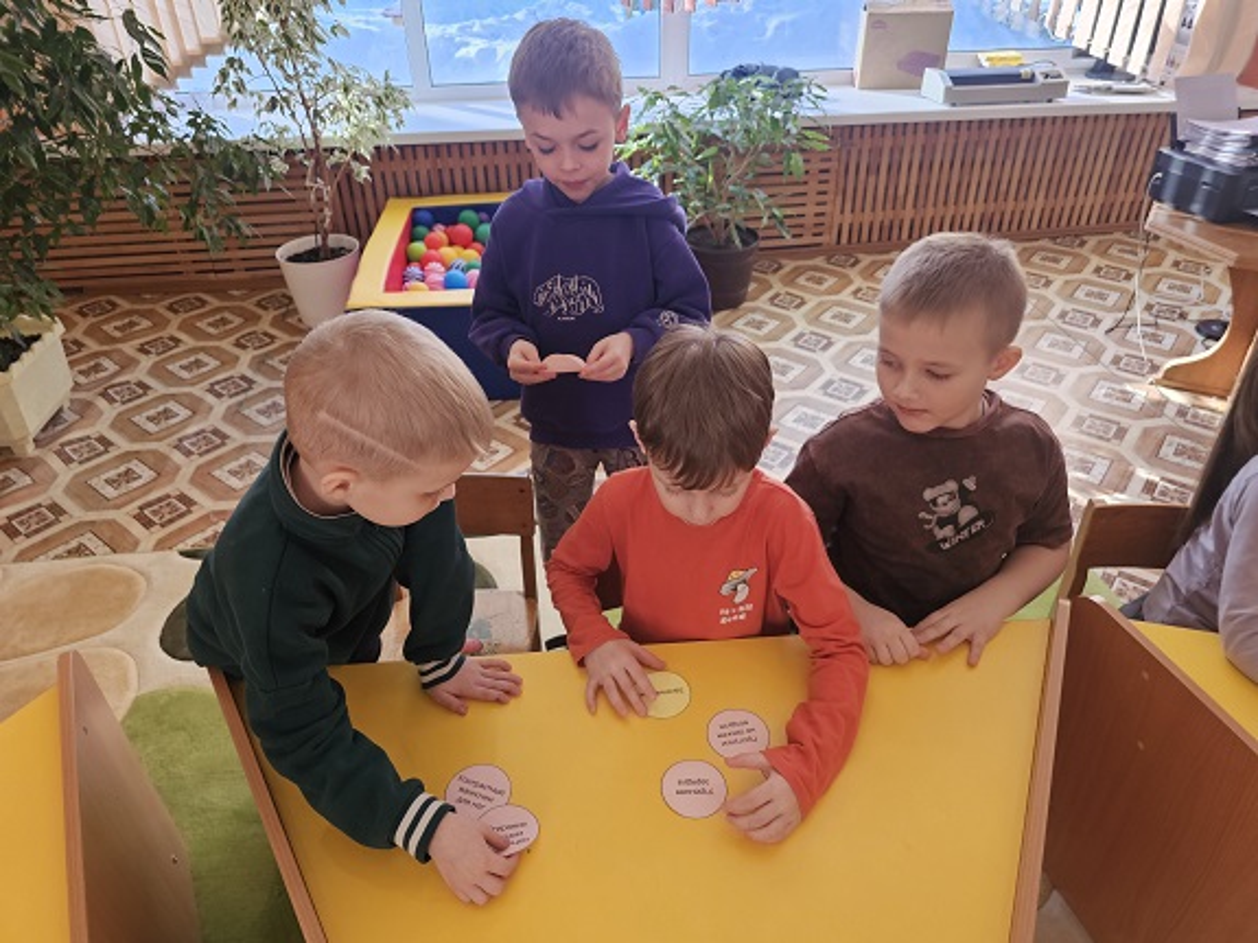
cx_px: 629
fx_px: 836
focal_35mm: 23
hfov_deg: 73.9
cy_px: 472
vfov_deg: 58.9
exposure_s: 1/100
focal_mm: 6.3
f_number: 1.7
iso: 50
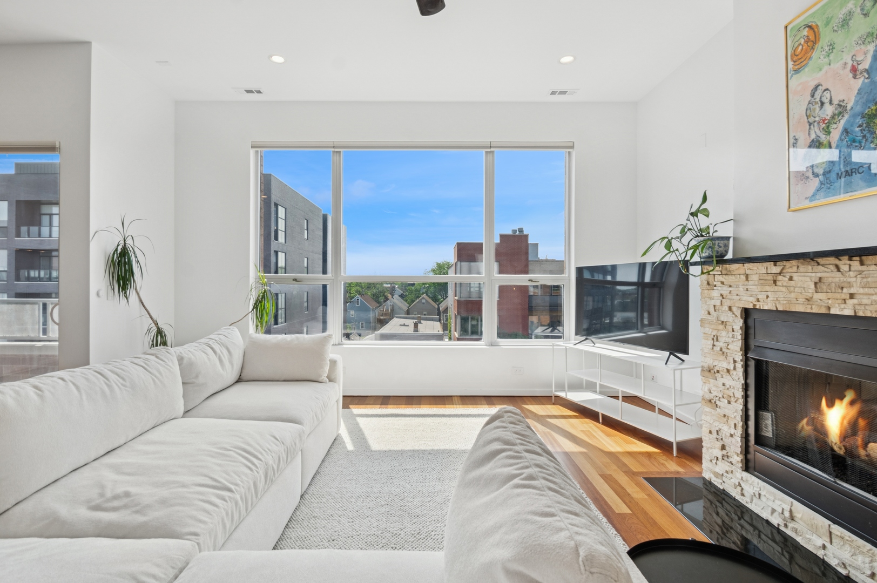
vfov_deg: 77.2
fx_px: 365
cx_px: 438
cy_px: 292
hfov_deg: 100.4
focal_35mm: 15
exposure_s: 1/125
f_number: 11
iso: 200
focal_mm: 10
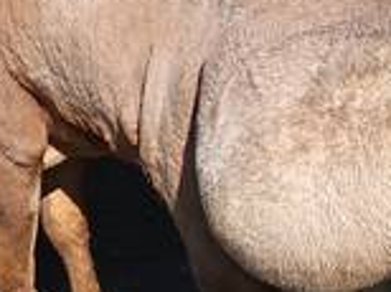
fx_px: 1410
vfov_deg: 11.7
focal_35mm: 125
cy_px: -8
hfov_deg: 15.4
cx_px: -23
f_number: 1.75
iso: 112
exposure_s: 1/600
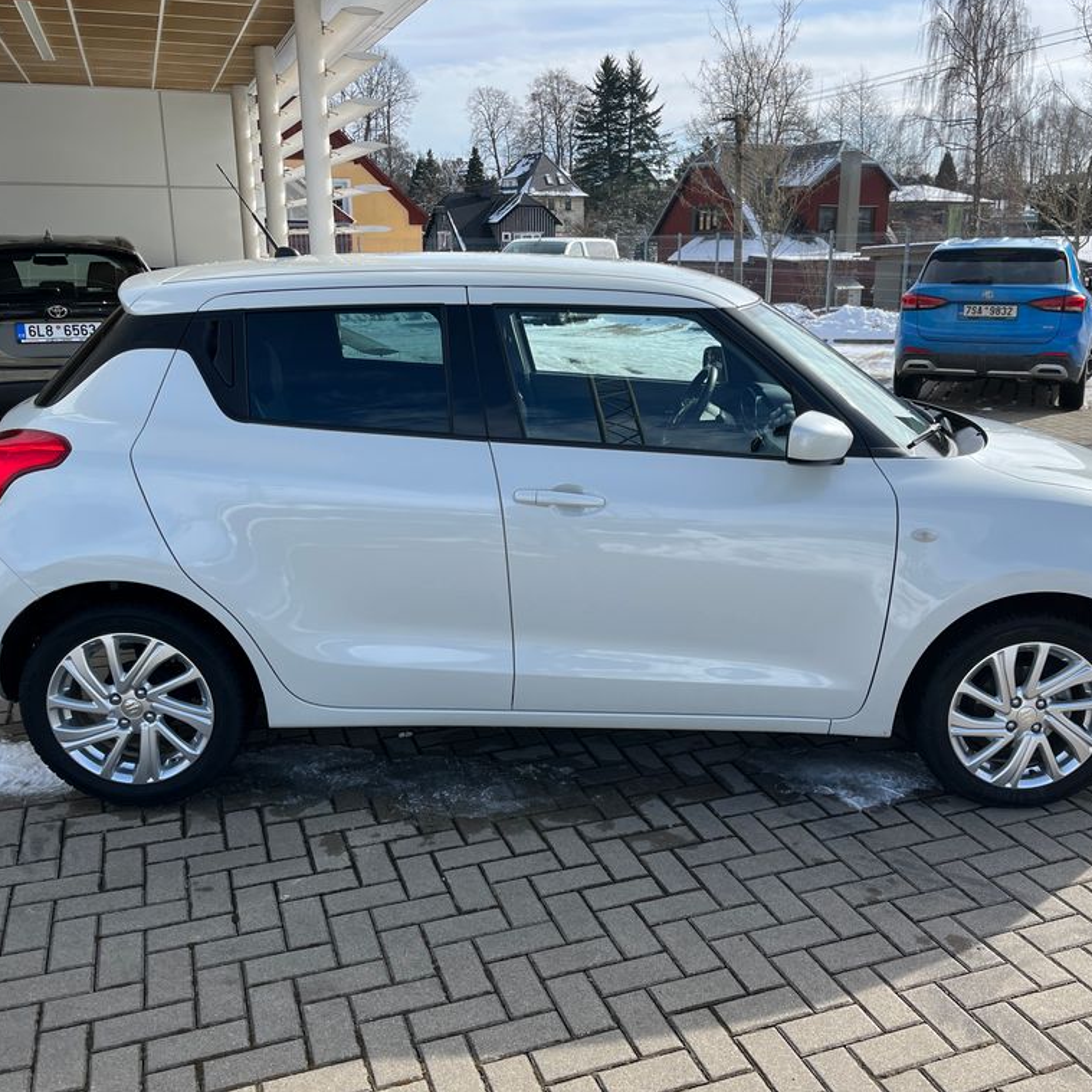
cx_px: 571
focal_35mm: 31
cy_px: 542
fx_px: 1106
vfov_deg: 52.5
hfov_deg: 52.5
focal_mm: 5.1
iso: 50
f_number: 1.6
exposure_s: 1/2101
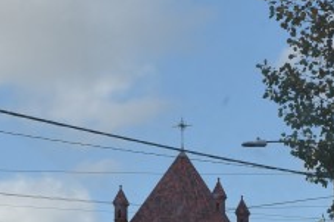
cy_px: 219
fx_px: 1131
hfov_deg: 16.8
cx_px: 112
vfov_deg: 11.1
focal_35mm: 122
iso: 200
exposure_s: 1/320
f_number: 9
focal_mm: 18
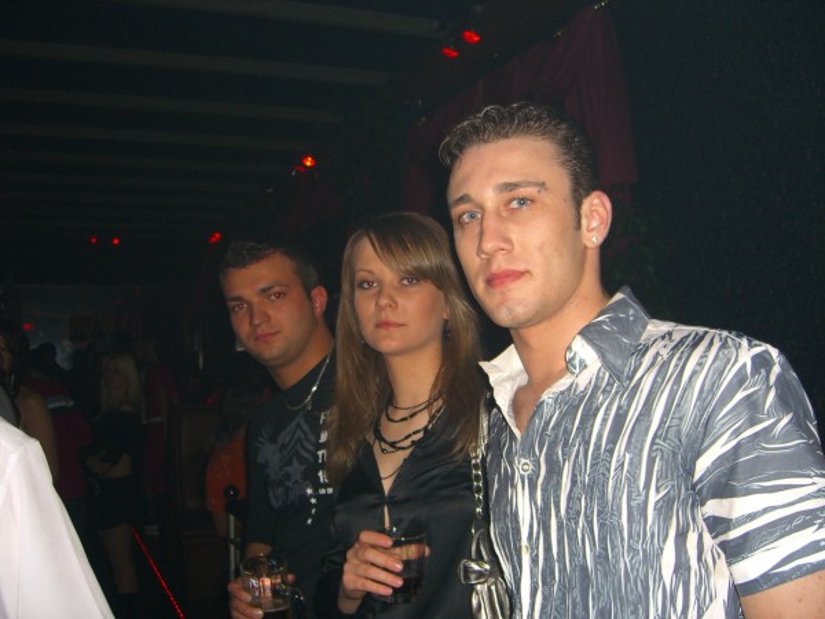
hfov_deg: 49.0
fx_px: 906
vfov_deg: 37.7
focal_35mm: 38
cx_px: 412
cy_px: 310
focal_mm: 7.9
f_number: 2.8
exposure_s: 1/60
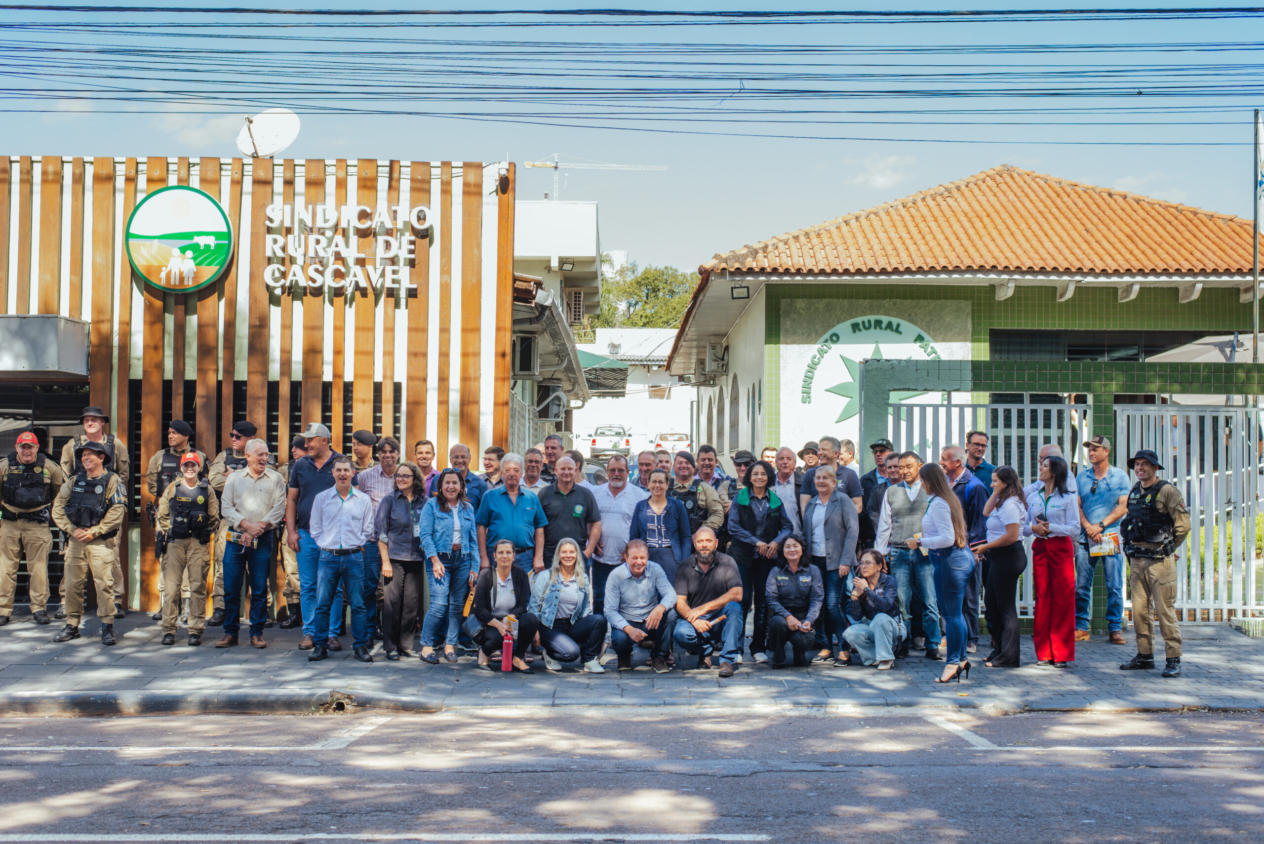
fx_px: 1756
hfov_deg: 39.6
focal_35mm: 50
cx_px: 632
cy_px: 422
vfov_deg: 27.0
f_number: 4.5
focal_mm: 50
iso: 100
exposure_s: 1/125
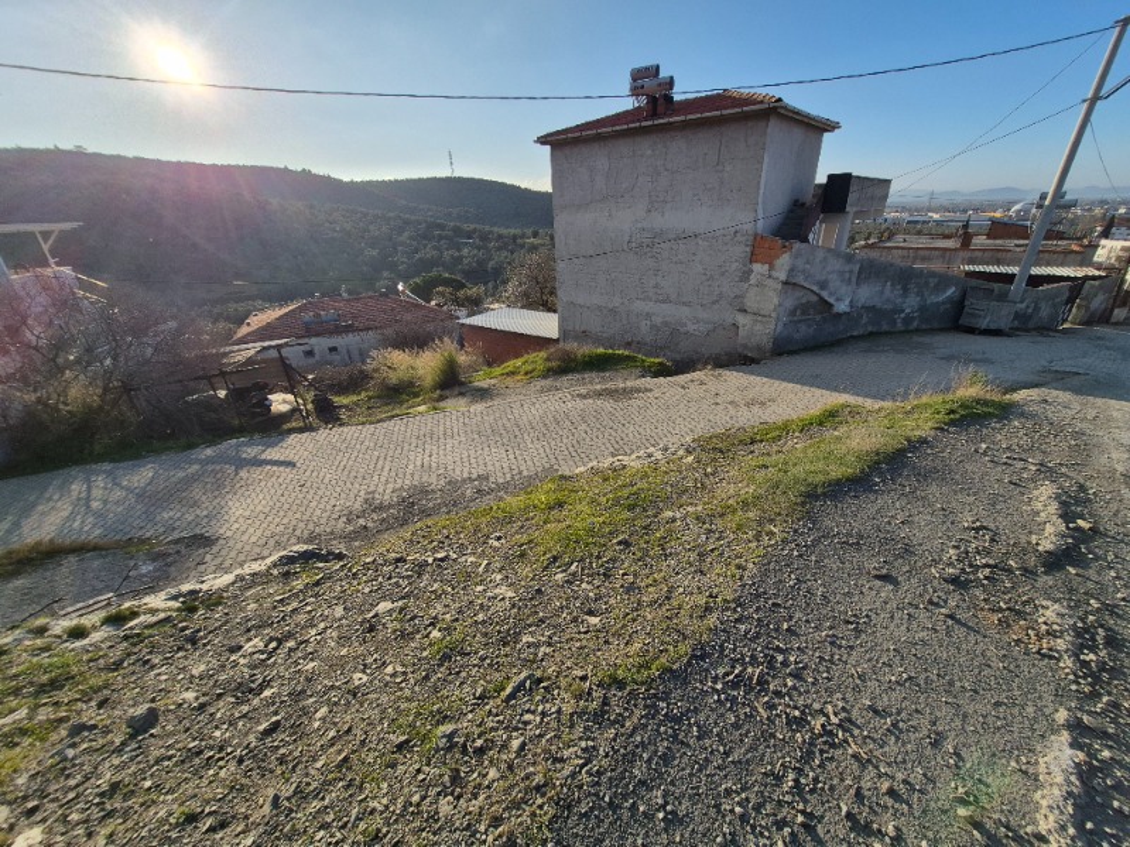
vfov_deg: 89.9
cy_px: 424
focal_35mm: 13
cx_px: 565
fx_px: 424
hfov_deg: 106.2
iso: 50
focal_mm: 1.74
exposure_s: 1/2576
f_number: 2.2
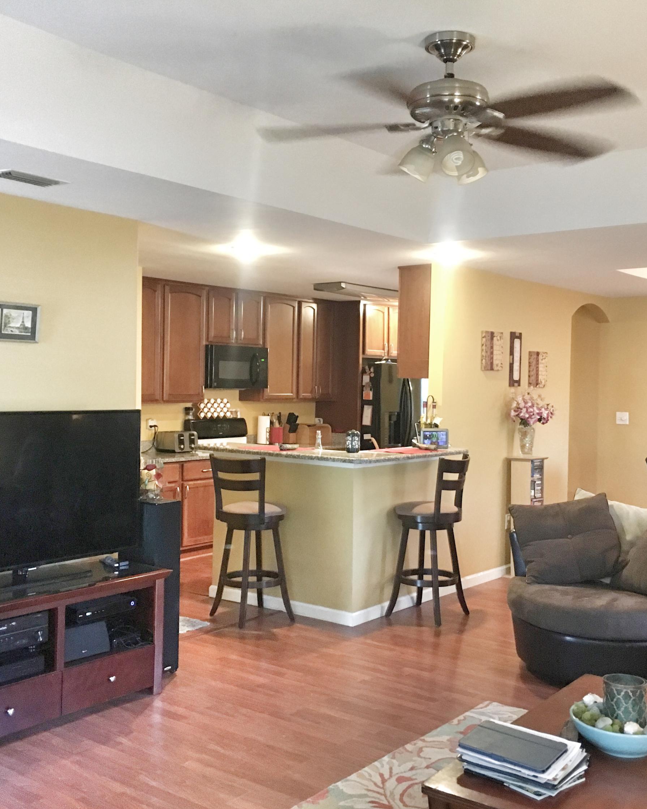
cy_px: 406
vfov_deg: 47.9
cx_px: 340
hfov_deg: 39.1
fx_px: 910
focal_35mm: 38
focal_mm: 4.15
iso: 250
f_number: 2.2
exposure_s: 1/15
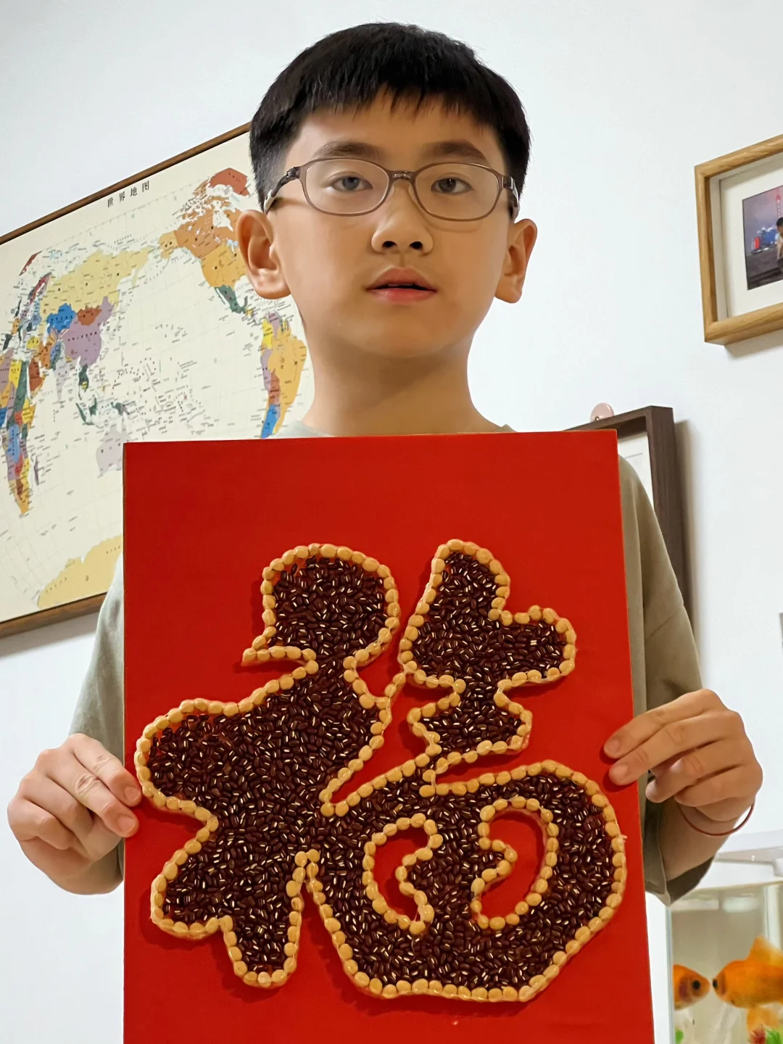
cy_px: 522
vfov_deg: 25.3
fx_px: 2322
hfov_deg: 19.1
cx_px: 392
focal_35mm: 77
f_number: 2.8
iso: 200
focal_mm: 9
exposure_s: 1/50
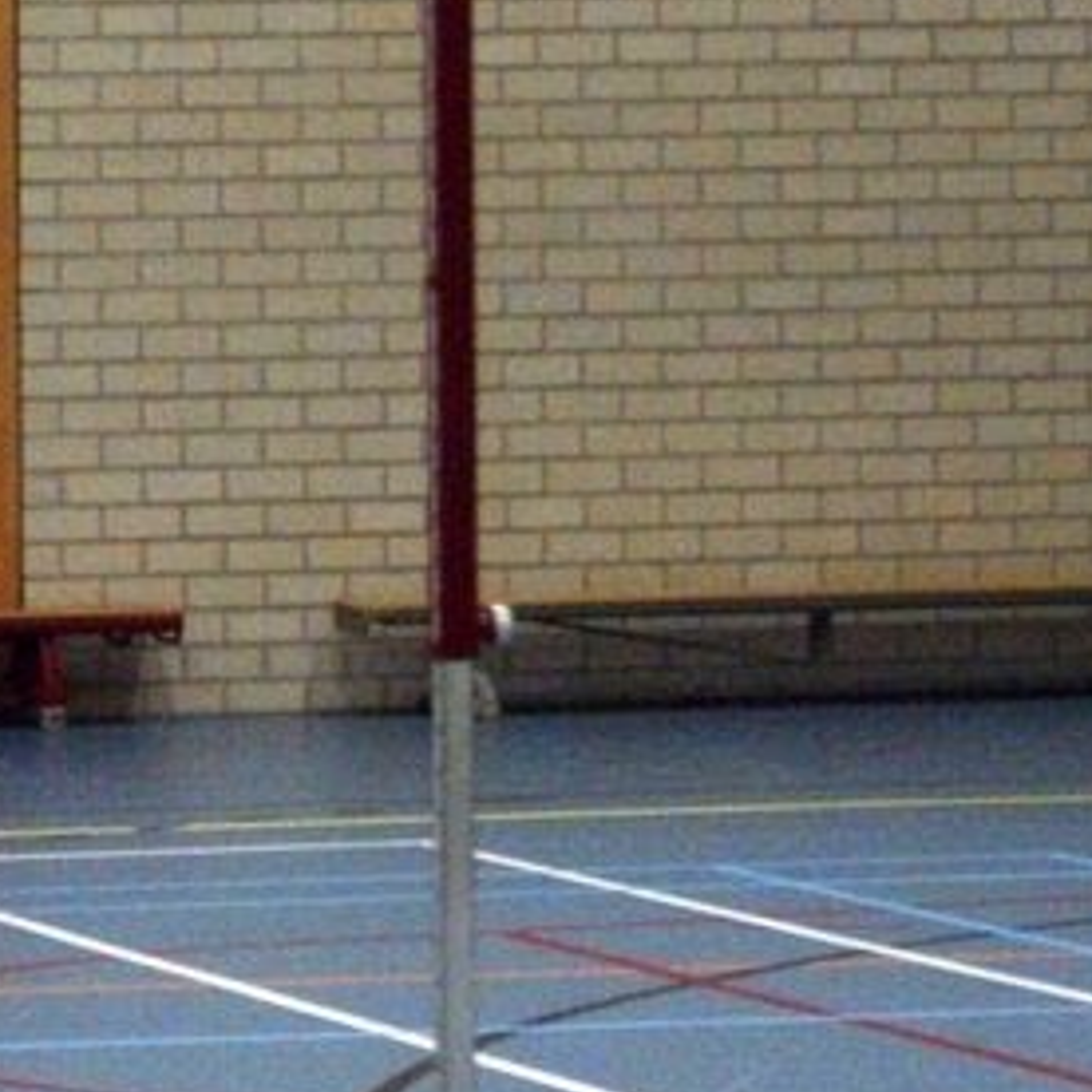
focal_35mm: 194
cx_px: -946
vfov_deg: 9.0
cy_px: 411
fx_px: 6918
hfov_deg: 8.6
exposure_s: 1/160
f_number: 2.8
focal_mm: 35
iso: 800
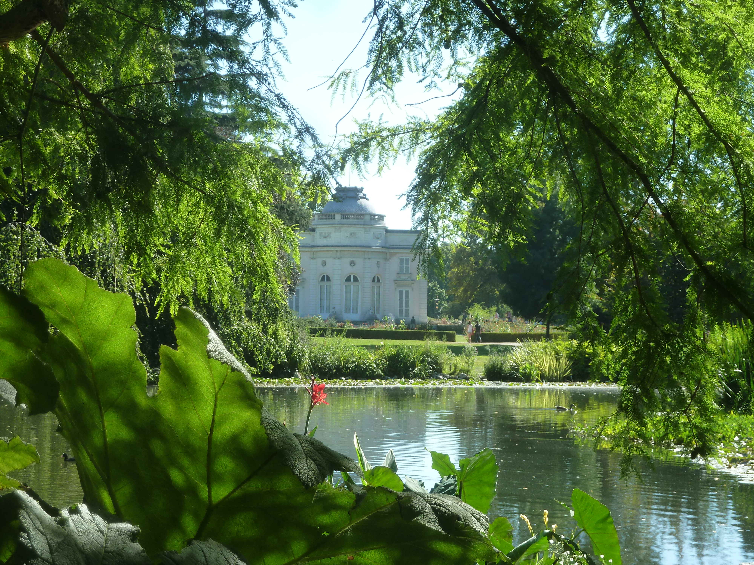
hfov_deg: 23.6
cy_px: 282
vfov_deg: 17.8
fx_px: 1808
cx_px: 377
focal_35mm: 83
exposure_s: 1/200
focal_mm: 13.7
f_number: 4.2
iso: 125
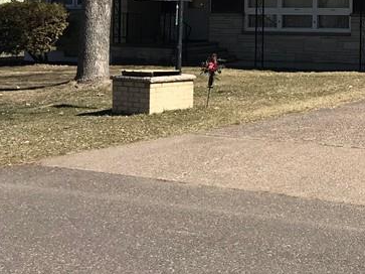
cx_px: 480
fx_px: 833
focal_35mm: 79
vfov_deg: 18.3
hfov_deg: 22.1
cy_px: 11
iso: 20
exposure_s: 1/1842
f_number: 1.8
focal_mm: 3.99
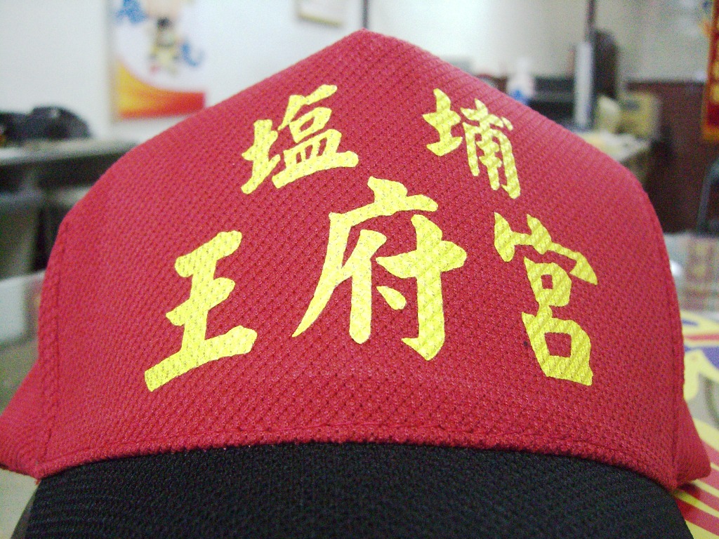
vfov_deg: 37.7
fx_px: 789
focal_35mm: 38
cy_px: 270
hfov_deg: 49.0
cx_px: 360
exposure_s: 1/100
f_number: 2.7
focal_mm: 6.2
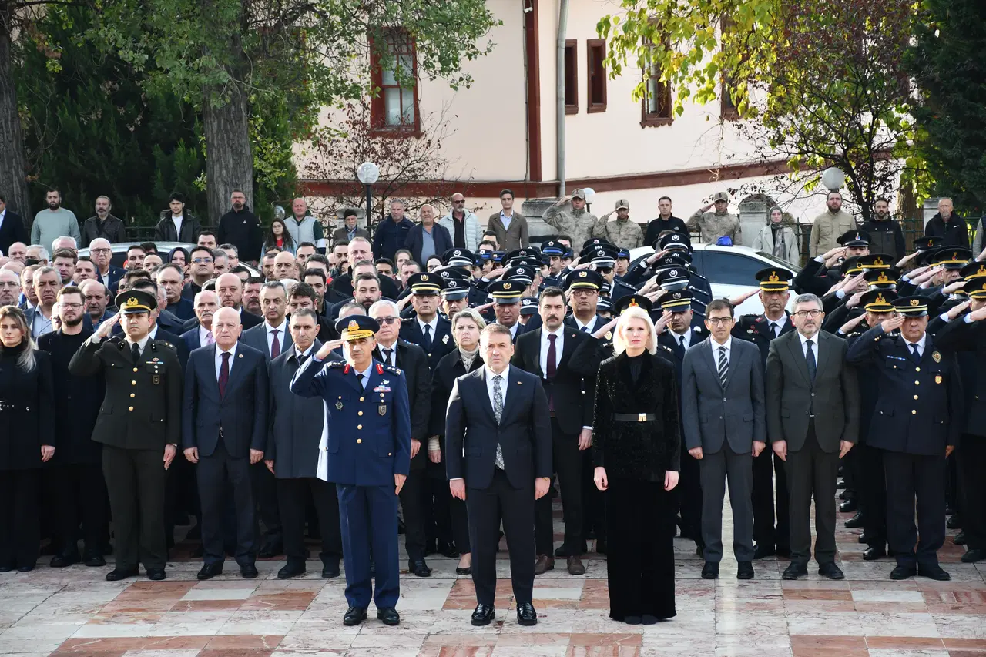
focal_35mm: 112
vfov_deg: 12.2
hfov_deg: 18.3
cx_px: 493
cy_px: 328
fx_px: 3067
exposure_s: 1/250
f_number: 5.6
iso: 400
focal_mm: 75
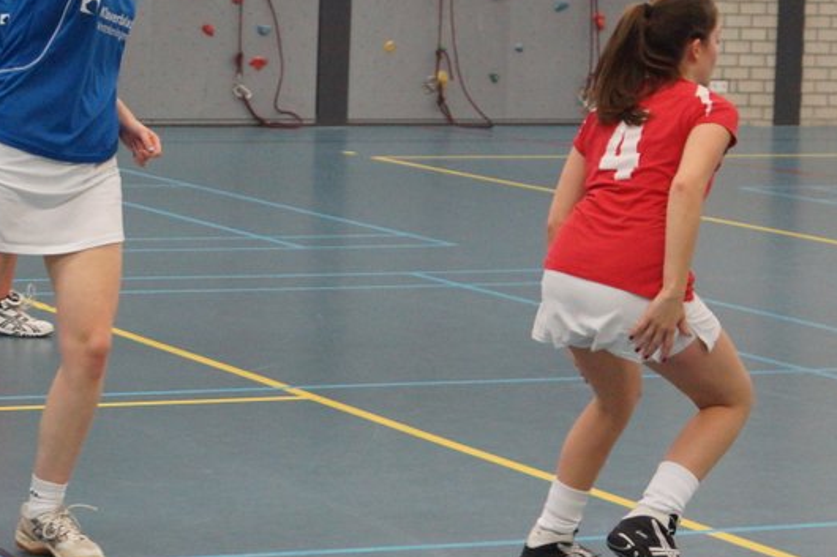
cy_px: 109
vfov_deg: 11.8
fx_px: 2696
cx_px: 68
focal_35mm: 116
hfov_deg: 17.4
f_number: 2.8
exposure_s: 1/320
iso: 1600
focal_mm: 40
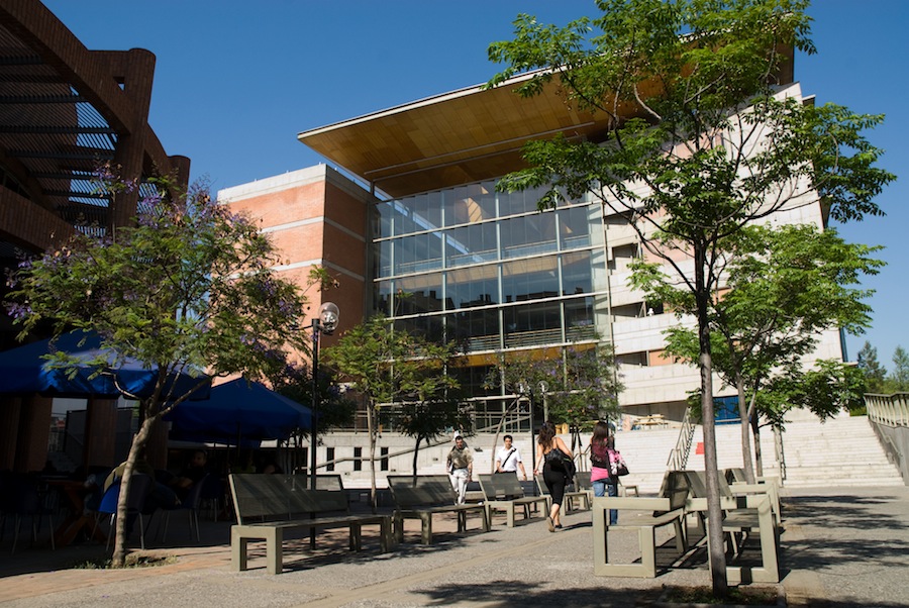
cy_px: 304
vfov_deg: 48.0
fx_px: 682
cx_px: 454
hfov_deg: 67.3
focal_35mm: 27
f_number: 8
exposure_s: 1/200
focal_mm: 18
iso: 200
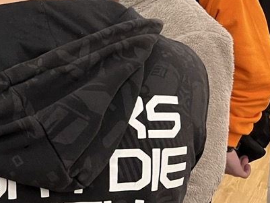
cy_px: 24
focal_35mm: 83
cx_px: -127
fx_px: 648
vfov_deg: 17.5
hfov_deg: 20.4
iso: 160
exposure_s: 1/60
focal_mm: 5.7
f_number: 1.5
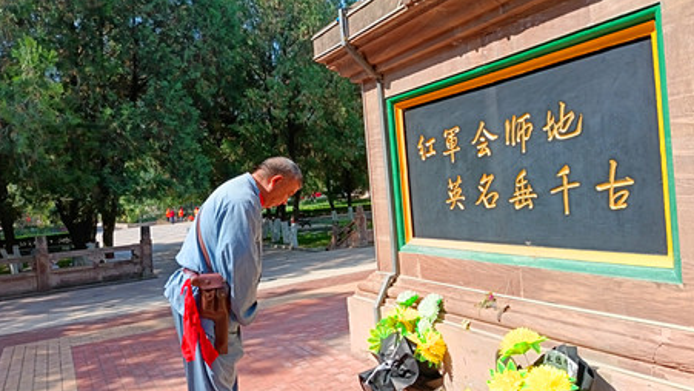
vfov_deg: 40.2
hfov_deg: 65.9
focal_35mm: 29
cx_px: 379
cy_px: 192
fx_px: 534
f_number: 1.75
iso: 100
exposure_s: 1/212
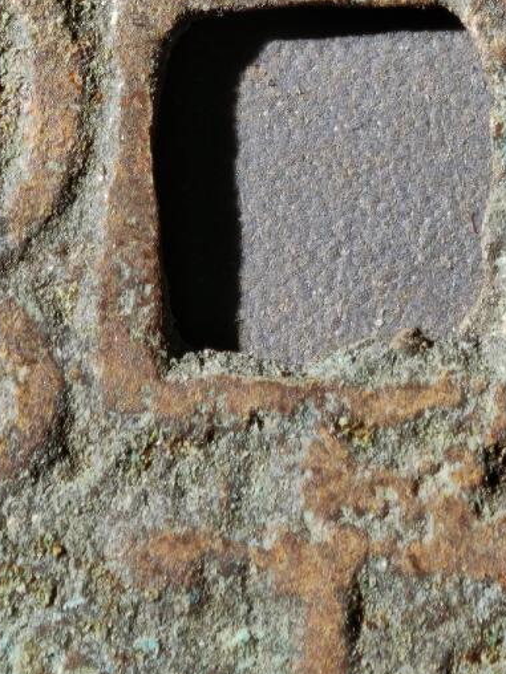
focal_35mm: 354
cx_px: 367
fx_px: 6899
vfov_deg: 5.6
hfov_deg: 4.2
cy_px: 15
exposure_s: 1/100
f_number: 2
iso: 160
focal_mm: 9
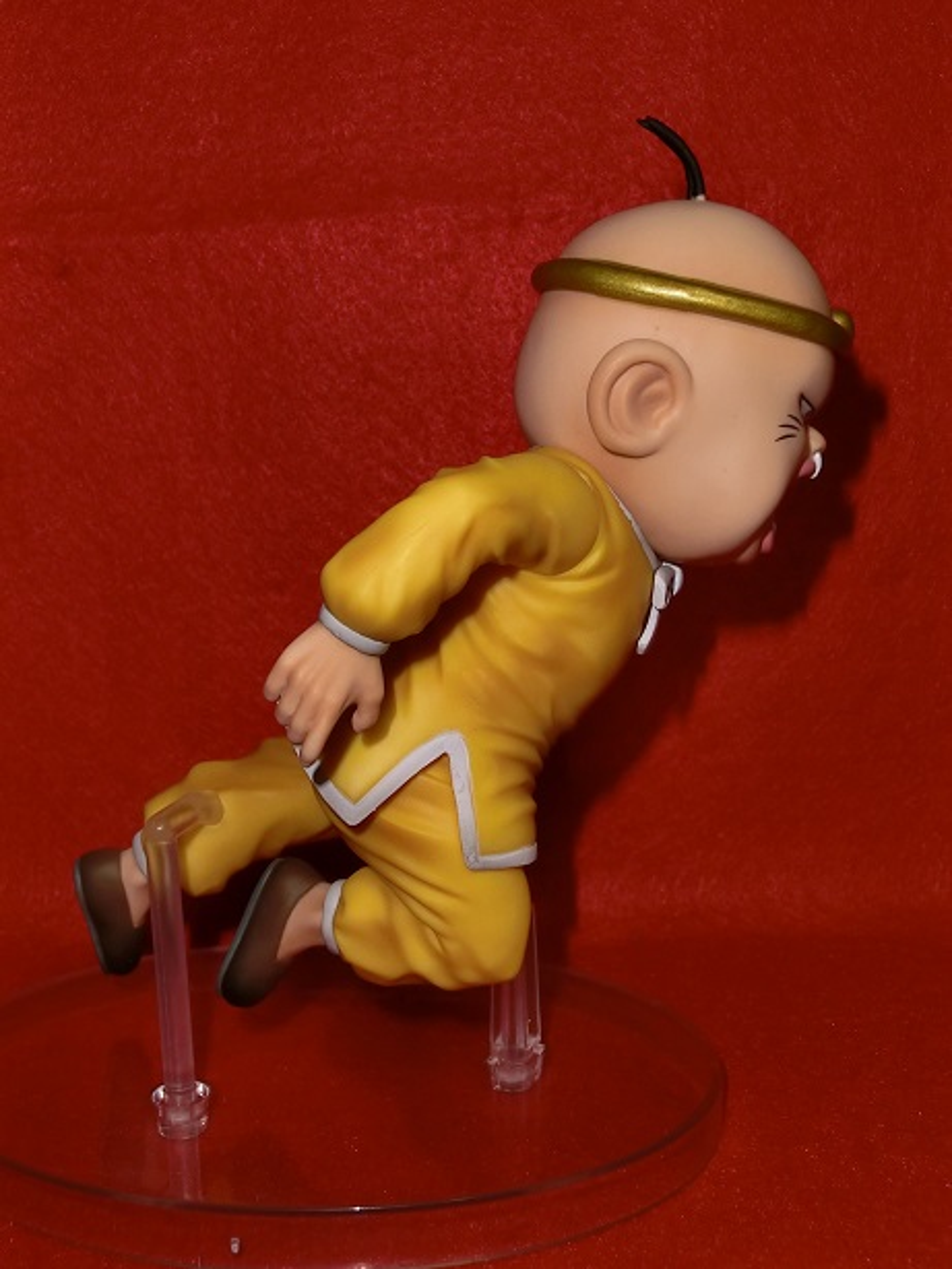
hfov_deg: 32.9
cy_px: 634
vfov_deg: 43.0
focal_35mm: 44
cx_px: 476
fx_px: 1614
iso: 100
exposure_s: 1/60
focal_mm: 7.87
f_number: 4.2
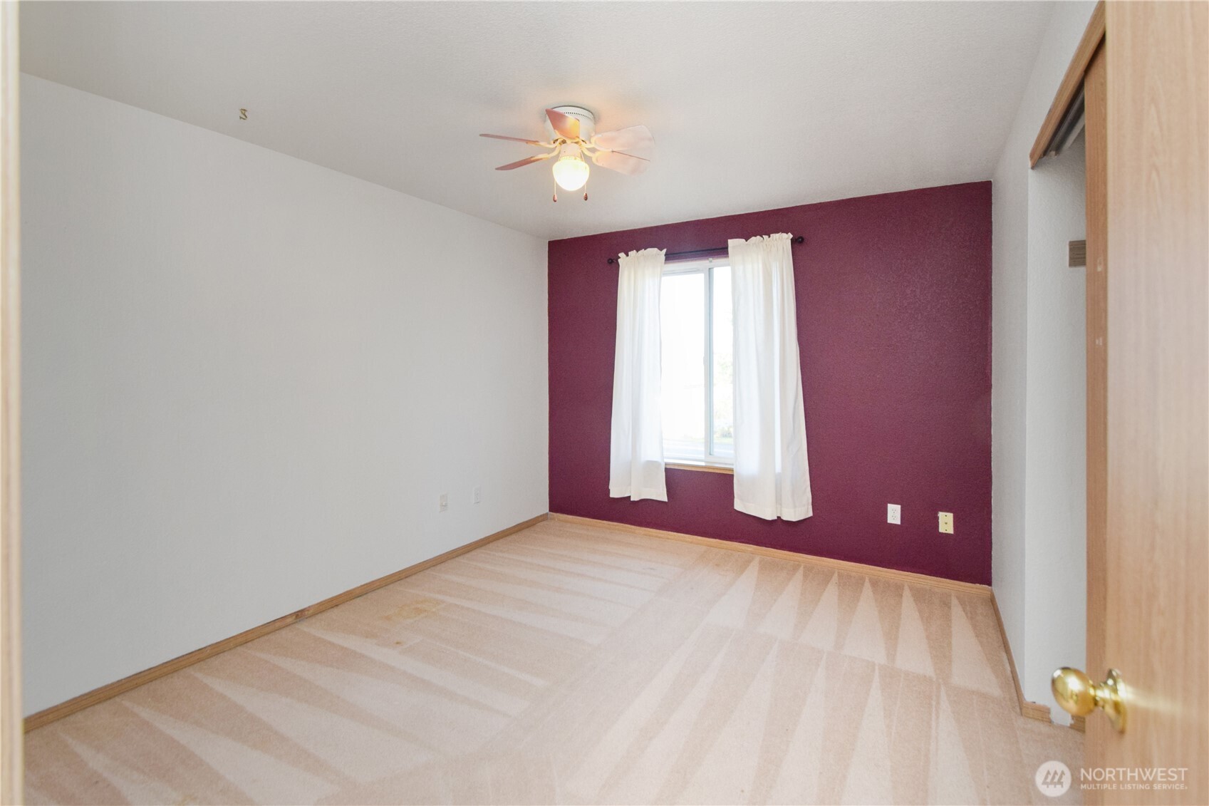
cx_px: 604
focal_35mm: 15
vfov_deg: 77.3
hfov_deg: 100.4
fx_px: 504
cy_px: 403
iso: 800
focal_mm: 10
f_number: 5
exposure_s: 1/100
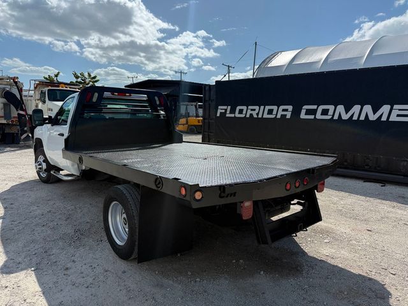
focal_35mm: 24
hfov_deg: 71.6
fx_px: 283
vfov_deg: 56.8
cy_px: 153
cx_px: 204
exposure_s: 1/9091
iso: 100
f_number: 1.78
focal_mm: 6.76
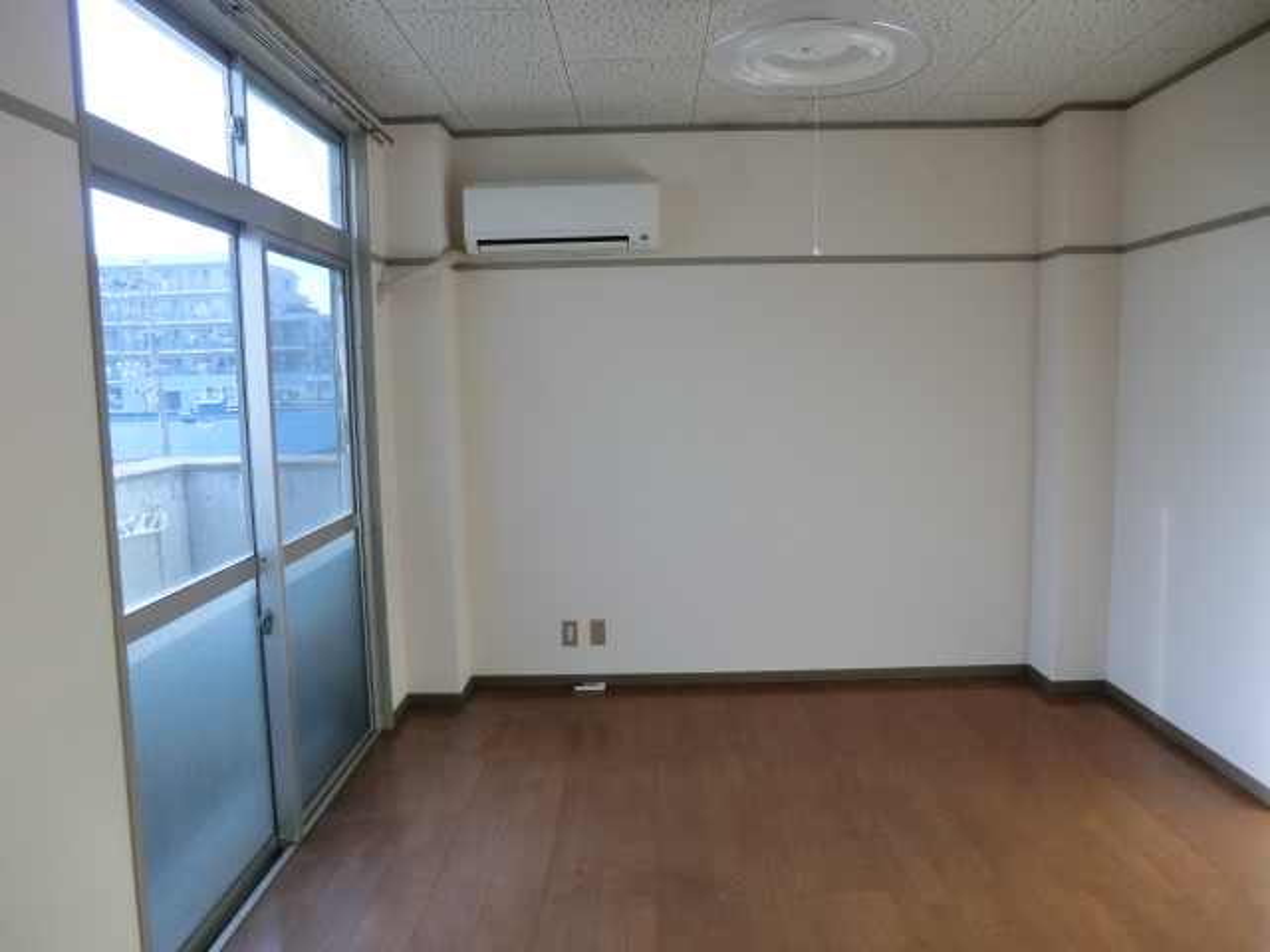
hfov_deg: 71.6
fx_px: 881
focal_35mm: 24
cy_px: 476
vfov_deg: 56.8
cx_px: 635
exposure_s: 1/80
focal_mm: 4.3
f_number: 3.2
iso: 80
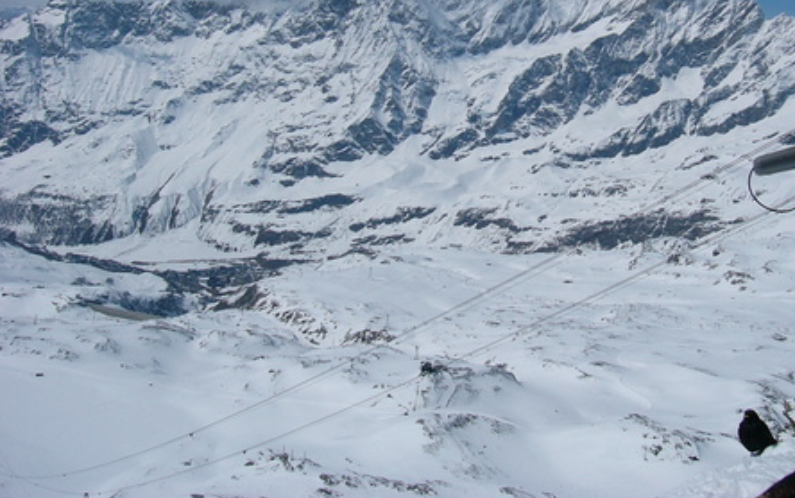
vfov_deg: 26.6
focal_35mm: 48
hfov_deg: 41.7
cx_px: 459
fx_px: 1041
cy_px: 141
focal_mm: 5.8
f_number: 8
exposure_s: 1/800
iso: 50
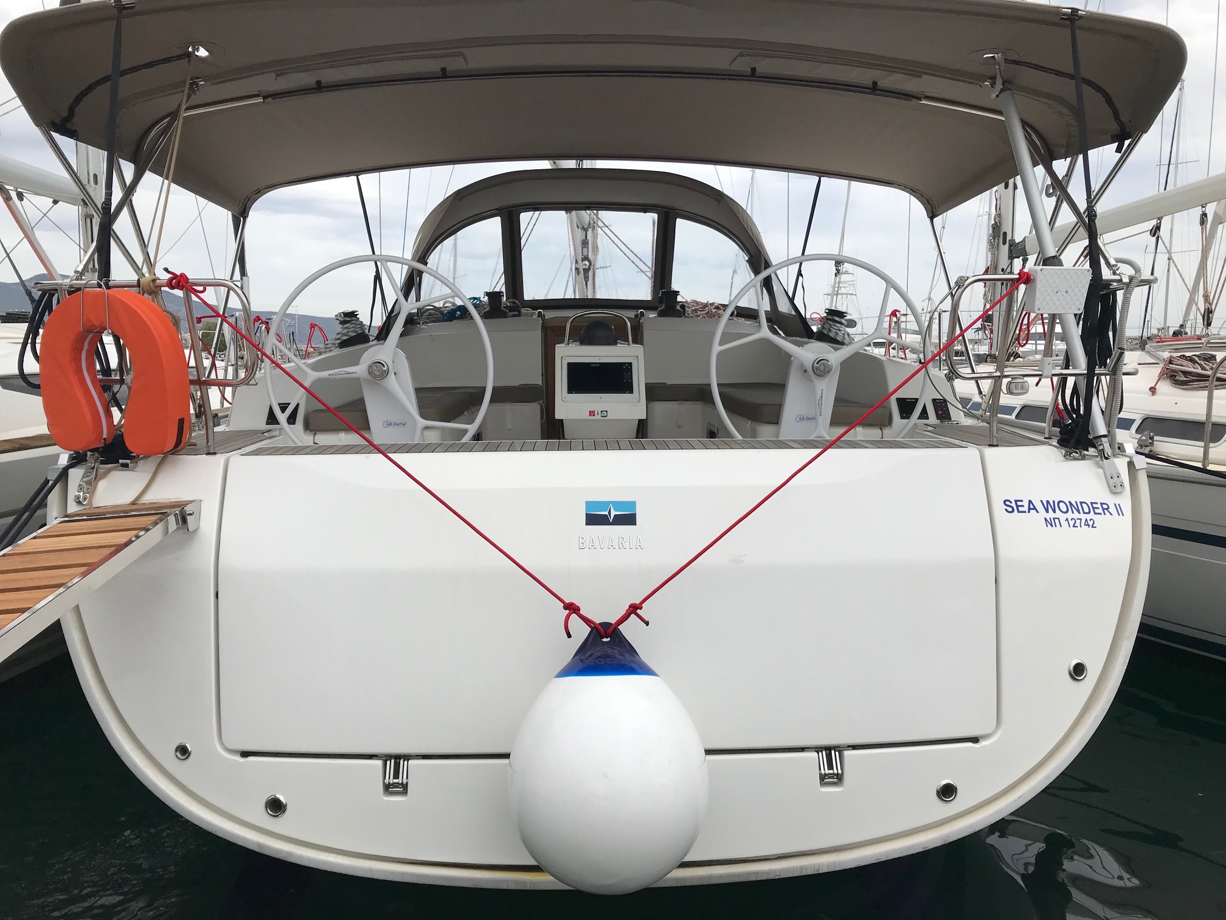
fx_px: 992
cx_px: 613
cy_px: 460
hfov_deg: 63.4
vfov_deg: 49.7
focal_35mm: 28
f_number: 1.8
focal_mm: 3.99
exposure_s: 1/2740
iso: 20
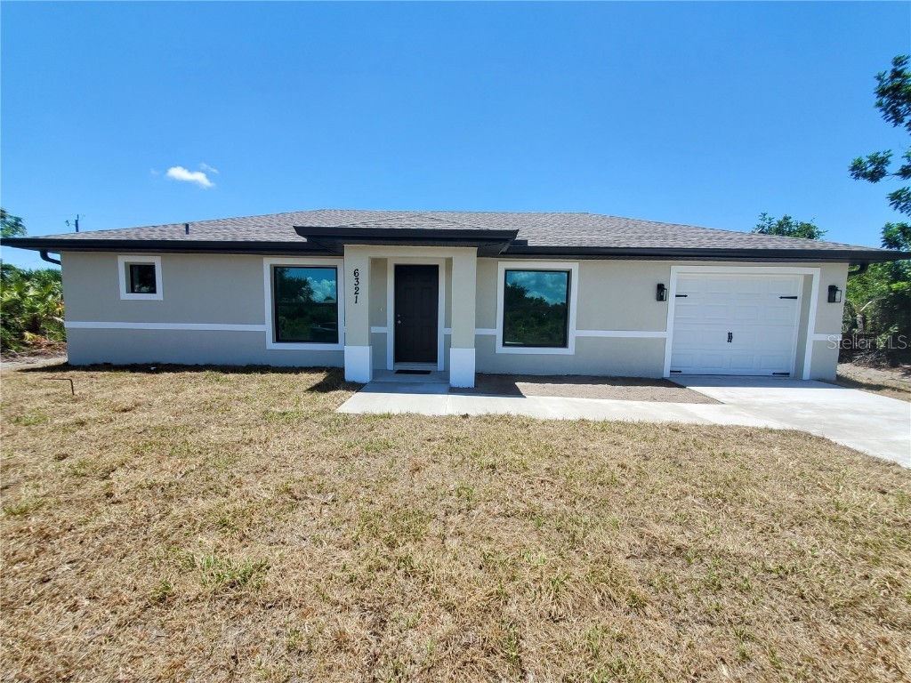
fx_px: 342
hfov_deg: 106.2
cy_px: 342
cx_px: 456
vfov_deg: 89.9
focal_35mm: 13
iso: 50
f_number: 2.2
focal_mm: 1.8
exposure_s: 1/929
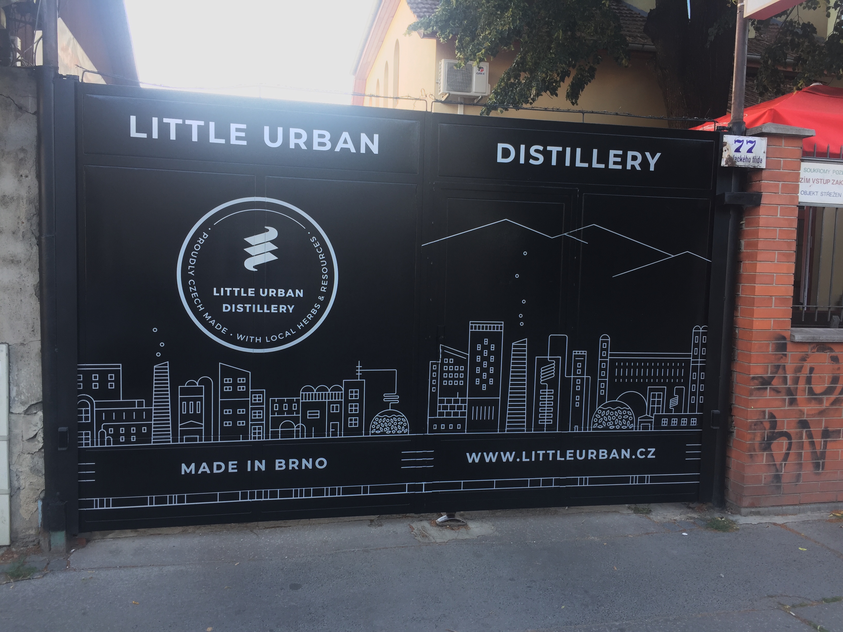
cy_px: 316
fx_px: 706
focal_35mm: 29
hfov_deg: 61.7
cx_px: 422
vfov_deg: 48.2
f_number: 2.2
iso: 32
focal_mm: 4.15
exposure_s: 1/50
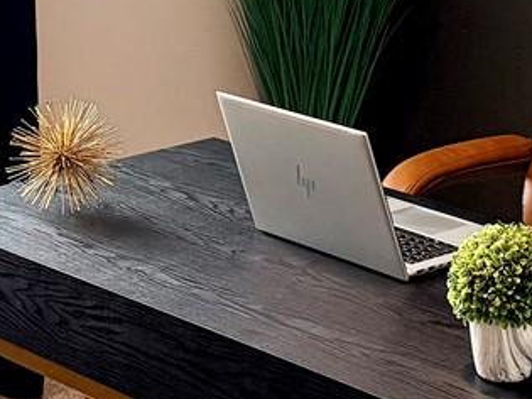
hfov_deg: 16.1
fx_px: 1874
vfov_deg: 11.6
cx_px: 404
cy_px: -198
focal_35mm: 122
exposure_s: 1/59
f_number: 1.78
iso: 320
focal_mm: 6.76
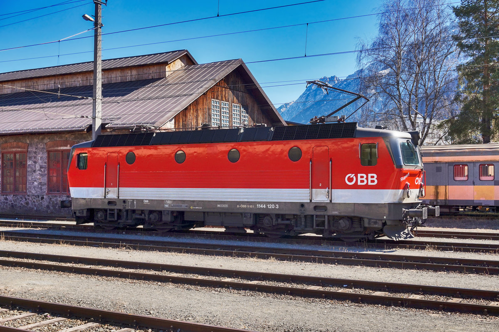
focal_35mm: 44
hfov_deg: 45.0
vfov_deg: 30.8
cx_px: 250
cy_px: 166
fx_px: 602
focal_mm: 29
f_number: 8
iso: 200
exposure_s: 1/500
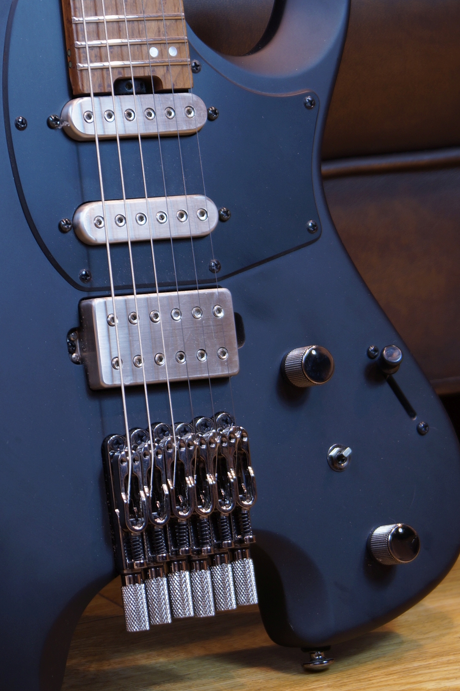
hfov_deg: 7.8
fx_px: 3373
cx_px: 99
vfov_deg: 11.7
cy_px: 205
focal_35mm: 176
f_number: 5
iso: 100
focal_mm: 70
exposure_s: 1/4
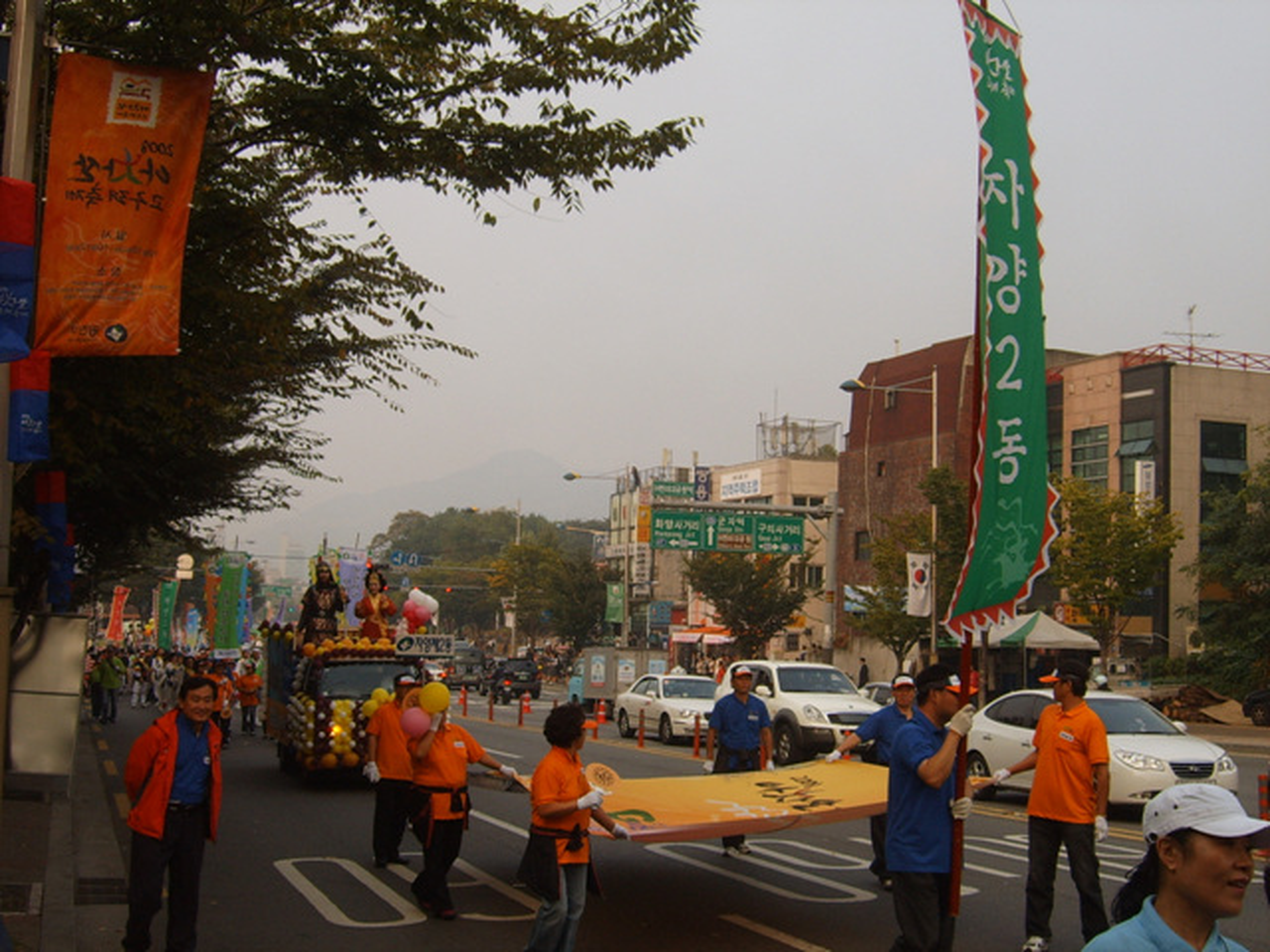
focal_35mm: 45
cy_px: 476
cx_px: 635
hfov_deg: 42.1
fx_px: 1651
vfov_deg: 32.2
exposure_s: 1/125
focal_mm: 7.5
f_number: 6.4
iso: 50
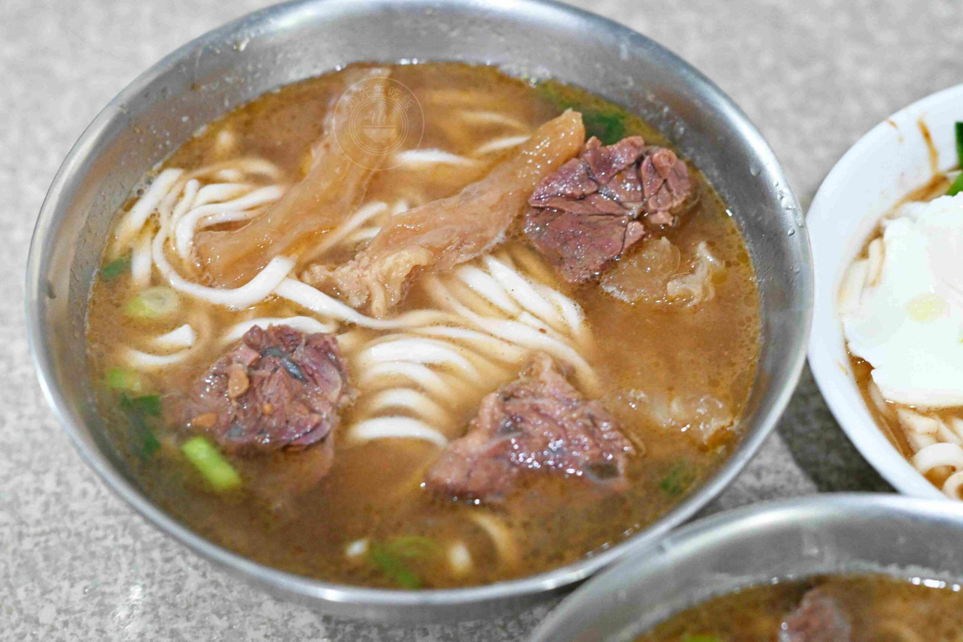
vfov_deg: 18.2
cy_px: 321
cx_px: 482
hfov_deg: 27.0
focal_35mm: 75
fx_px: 2006
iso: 2000
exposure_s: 1/200
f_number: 2.8
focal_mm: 50
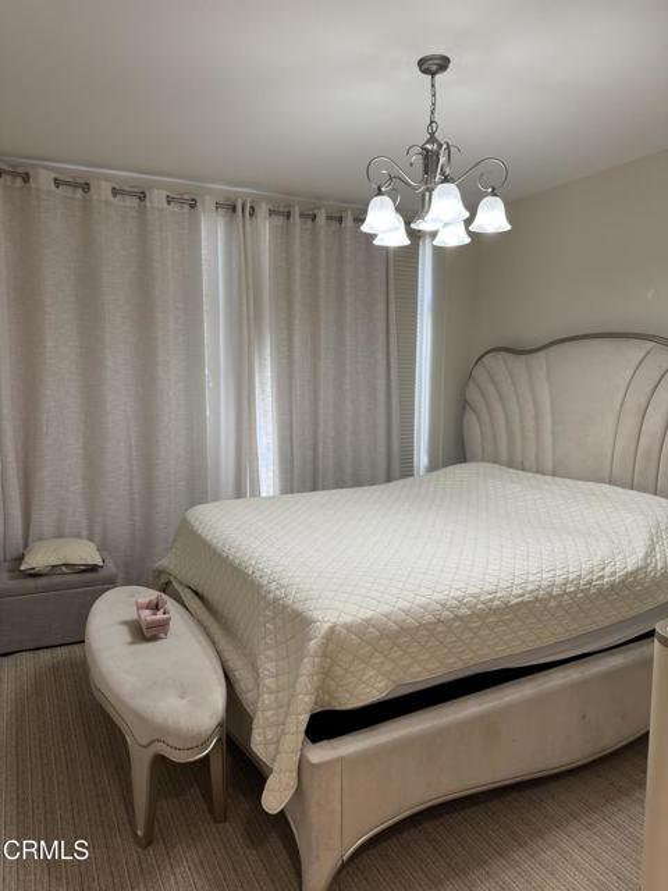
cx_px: 334
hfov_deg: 56.8
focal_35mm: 24
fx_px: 618
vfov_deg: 71.6
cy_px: 446
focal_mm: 6.76
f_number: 1.78
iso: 160
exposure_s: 1/60
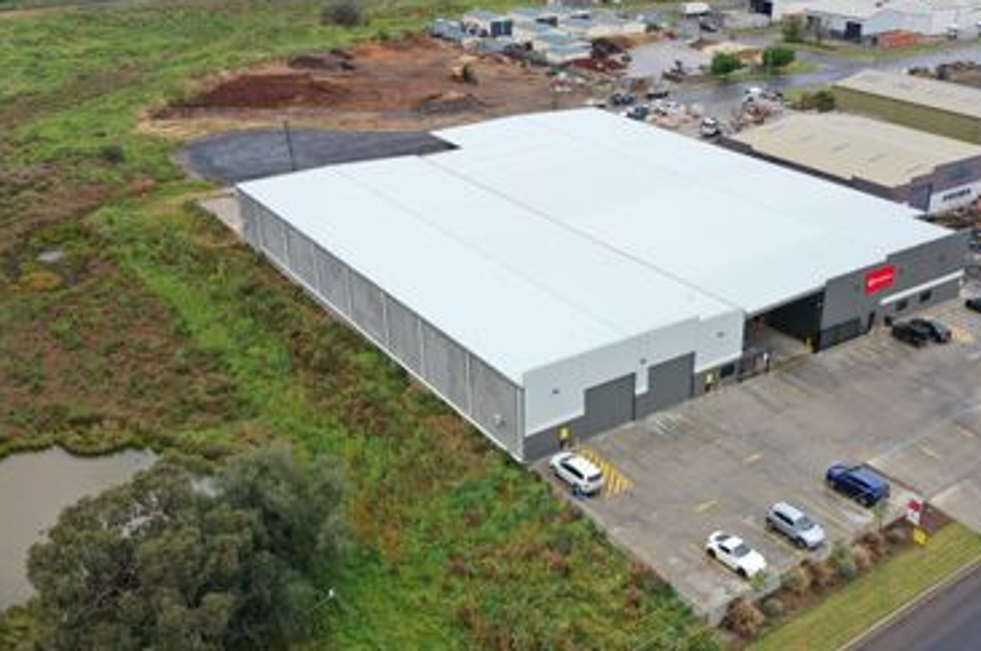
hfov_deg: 52.5
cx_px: 622
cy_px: 342
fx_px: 980
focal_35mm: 36
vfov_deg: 36.8
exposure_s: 1/240
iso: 100
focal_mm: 10.26
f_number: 5
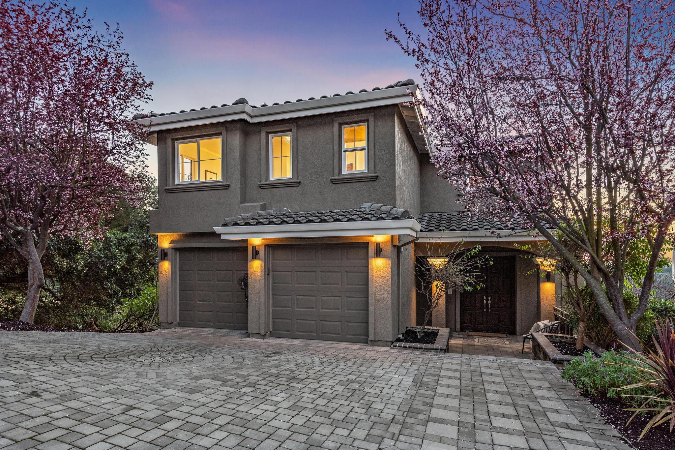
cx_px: 338
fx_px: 375
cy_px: 225
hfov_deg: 84.0
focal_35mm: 20
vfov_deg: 61.9
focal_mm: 20
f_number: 11
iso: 400
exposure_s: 1/6
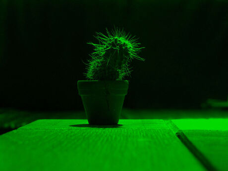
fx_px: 639
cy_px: 86
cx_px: 114
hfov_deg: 20.2
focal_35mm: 97
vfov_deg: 15.2
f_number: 3.2
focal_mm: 16.2
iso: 100
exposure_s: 1
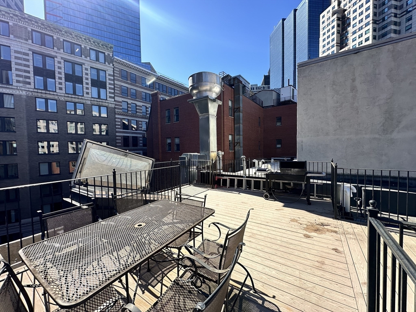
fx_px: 168
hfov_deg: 102.1
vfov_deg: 85.7
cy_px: 156
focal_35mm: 14
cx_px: 208
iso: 40
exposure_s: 1/785
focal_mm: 2.22
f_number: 2.2
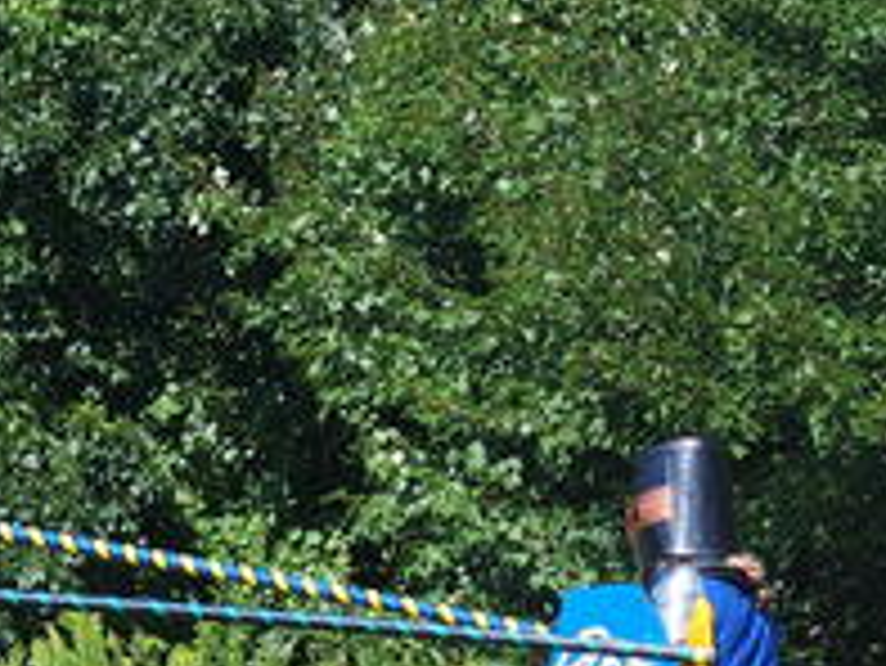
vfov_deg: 3.6
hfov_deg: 4.8
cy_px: 608
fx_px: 10628
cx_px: 270
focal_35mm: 415
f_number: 3.5
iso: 100
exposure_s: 1/800
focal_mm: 38.6
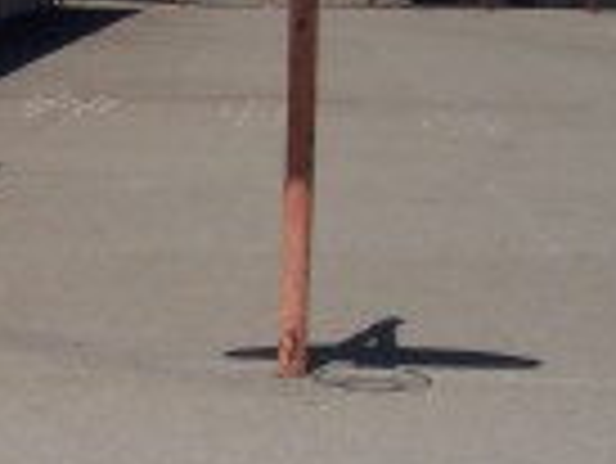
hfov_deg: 17.1
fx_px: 1924
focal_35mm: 108
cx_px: -189
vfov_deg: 13.7
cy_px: 189
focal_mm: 5.6
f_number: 5.6
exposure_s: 1/1000
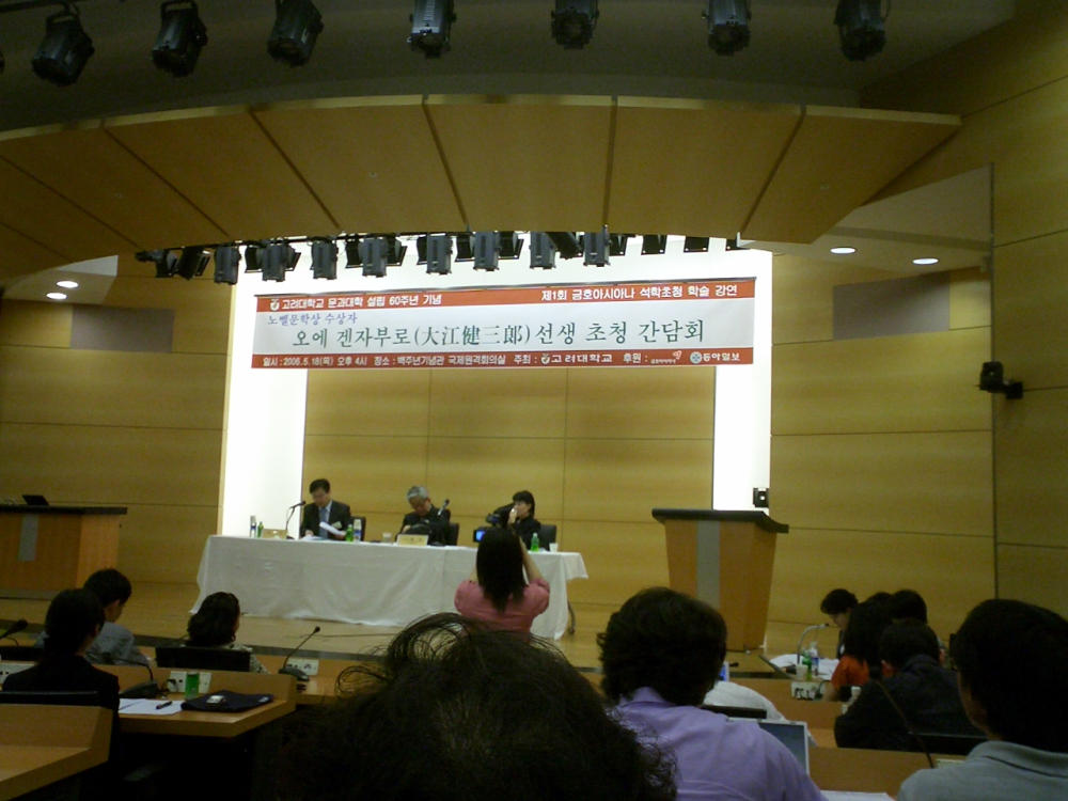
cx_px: 534
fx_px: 1142
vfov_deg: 38.7
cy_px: 400
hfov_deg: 50.1
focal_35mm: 37
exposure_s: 1/40
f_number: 3.5
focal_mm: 5.6
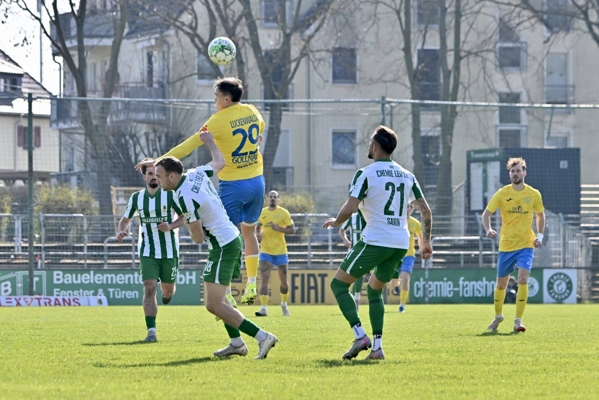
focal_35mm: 180
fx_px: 2995
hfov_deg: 11.4
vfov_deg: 7.6
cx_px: 300
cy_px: 200
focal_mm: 180
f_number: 5.6
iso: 400
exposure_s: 1/1250
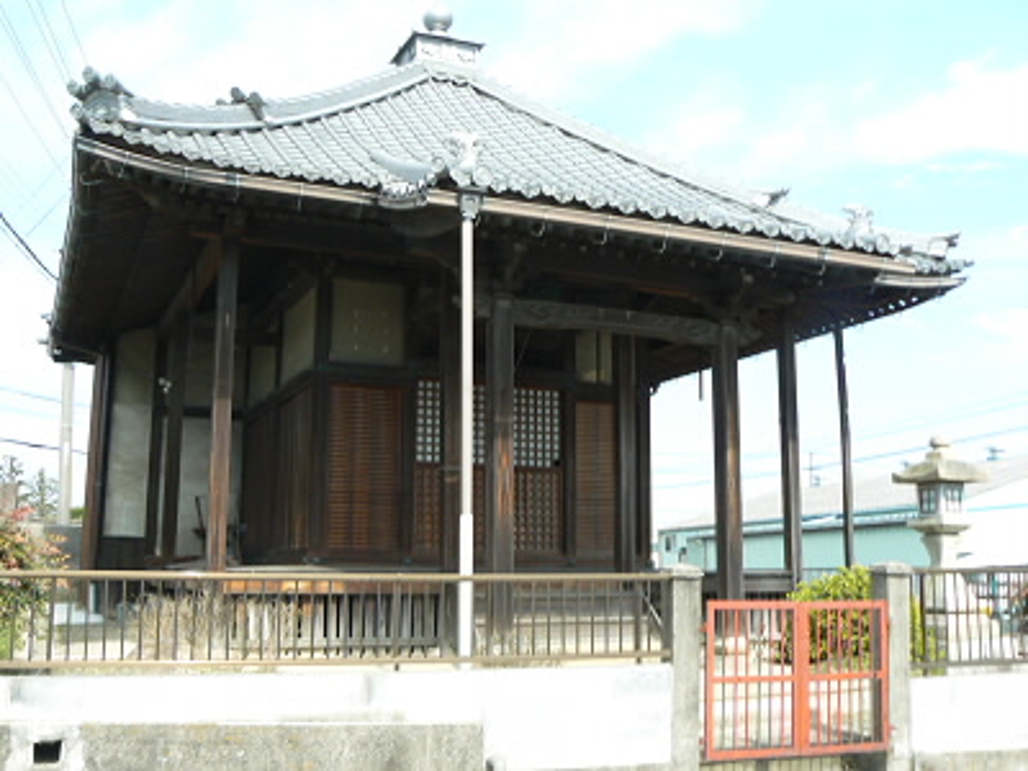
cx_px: 514
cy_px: 386
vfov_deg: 39.7
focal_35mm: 36
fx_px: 1069
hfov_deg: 51.4
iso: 80
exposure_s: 1/200
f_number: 5.6
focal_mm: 6
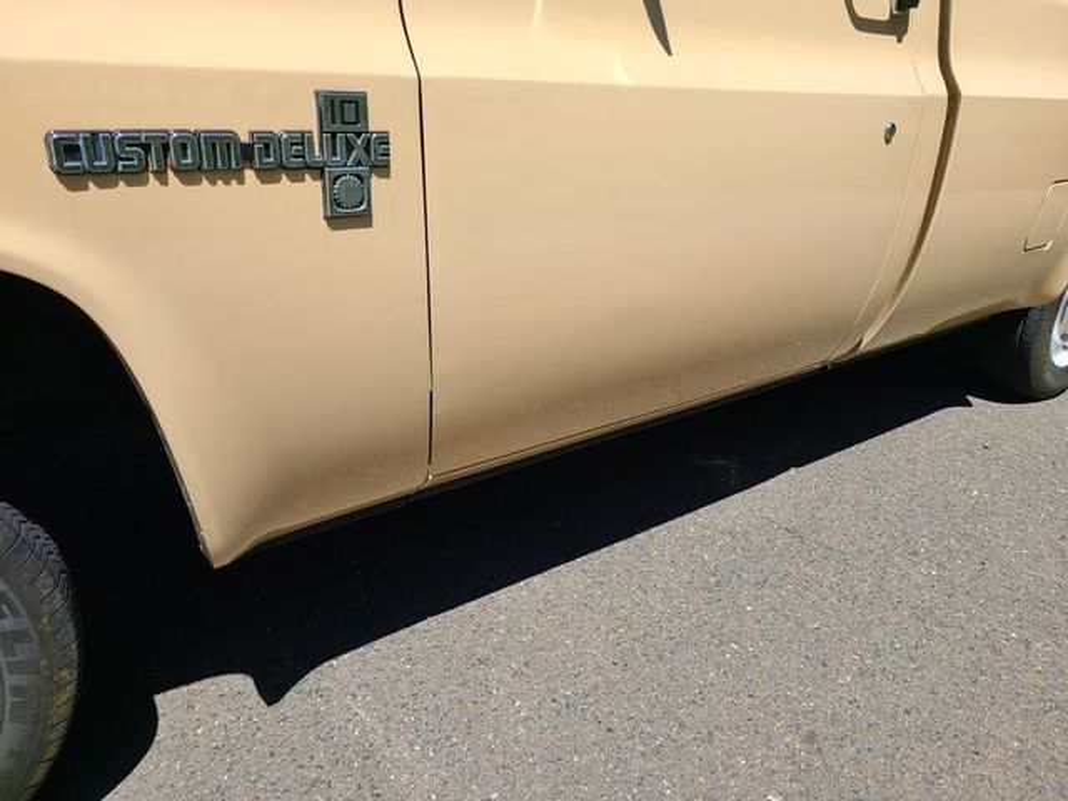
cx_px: 534
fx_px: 802
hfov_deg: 67.3
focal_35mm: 26
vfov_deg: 53.1
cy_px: 400
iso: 40
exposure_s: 1/1910
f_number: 1.8
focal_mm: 5.4
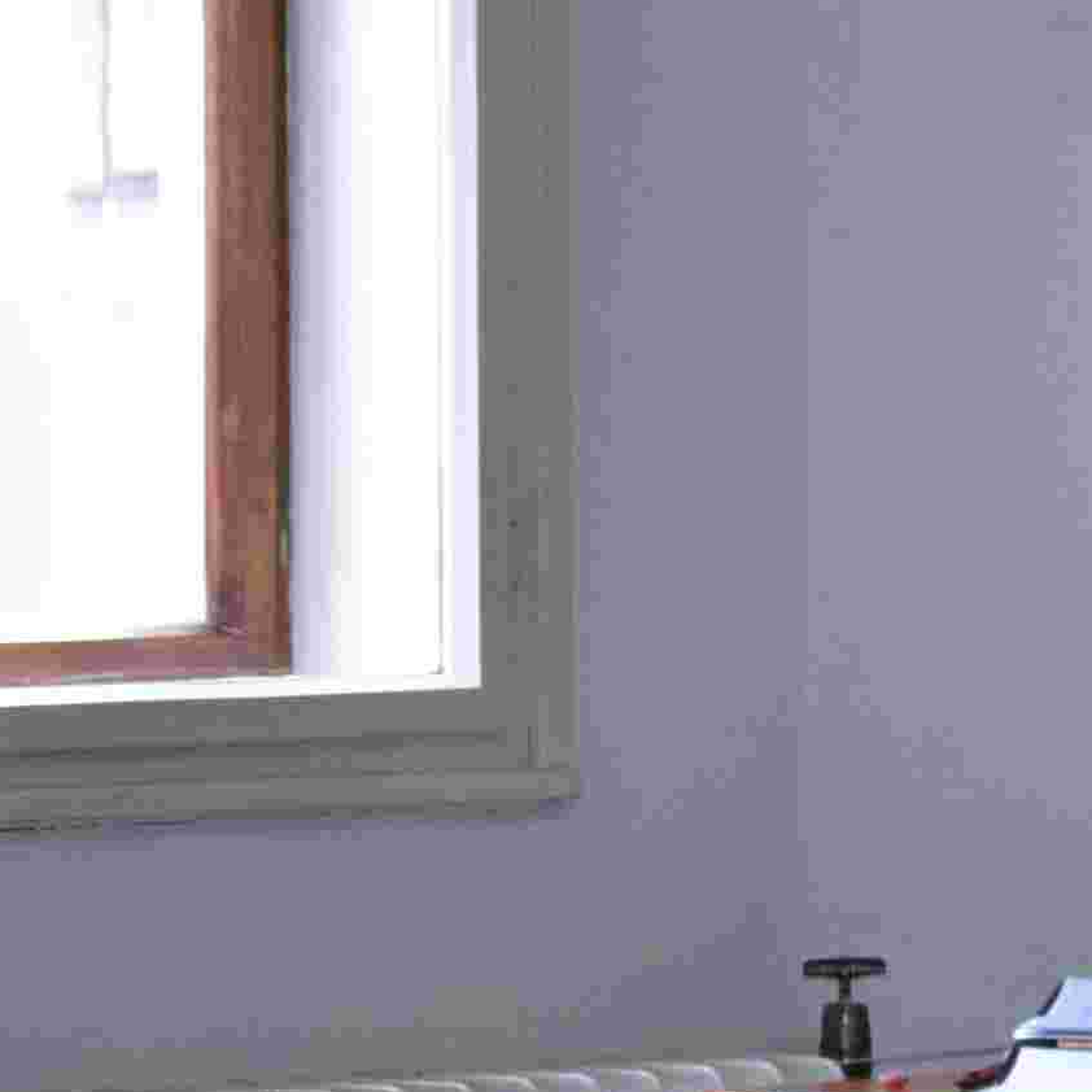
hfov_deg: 5.3
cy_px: 441
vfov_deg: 5.4
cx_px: 1669
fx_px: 11671
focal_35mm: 327
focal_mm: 48
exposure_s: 1/100
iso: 1600
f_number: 5
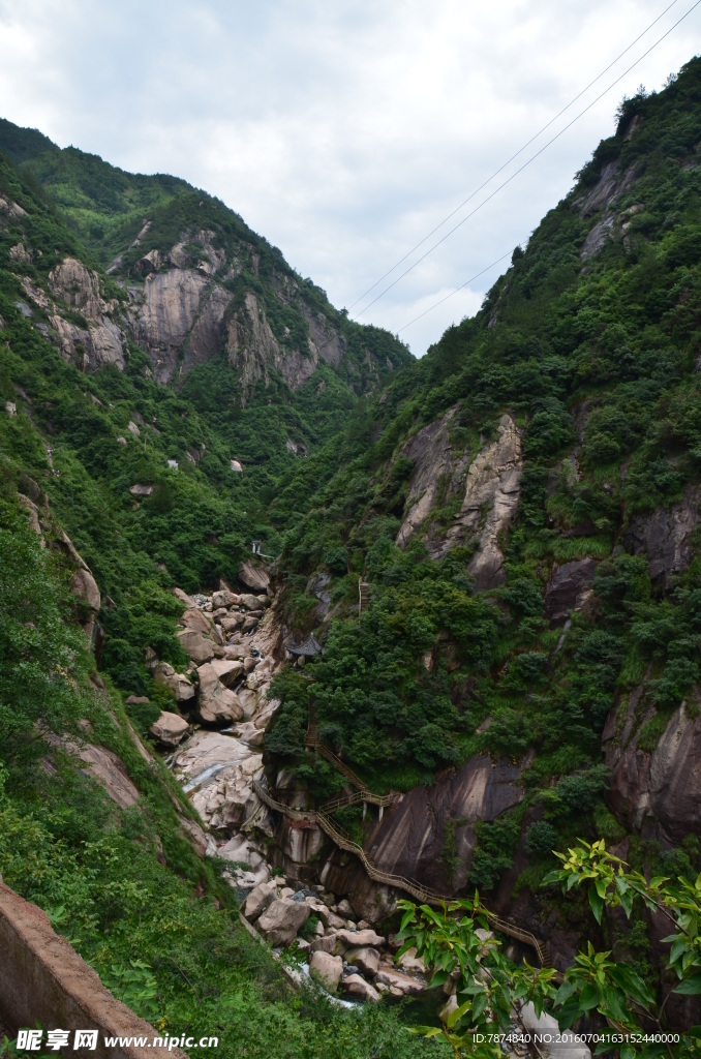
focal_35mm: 27
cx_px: 350
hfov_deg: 47.7
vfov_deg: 67.5
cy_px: 530
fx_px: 792
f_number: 11
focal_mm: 18
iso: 180
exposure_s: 1/125
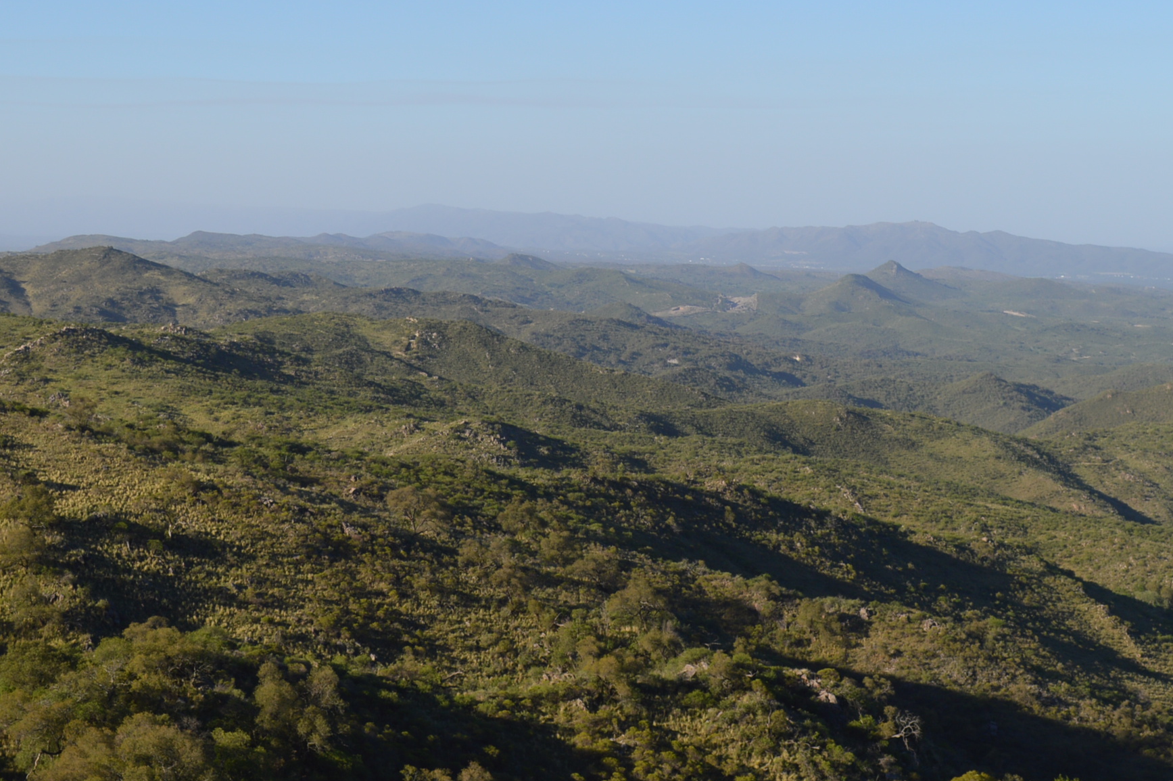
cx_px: 611
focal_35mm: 78
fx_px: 2539
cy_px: 176
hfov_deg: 26.0
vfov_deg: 17.3
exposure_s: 1/200
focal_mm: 30
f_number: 7.1
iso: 100
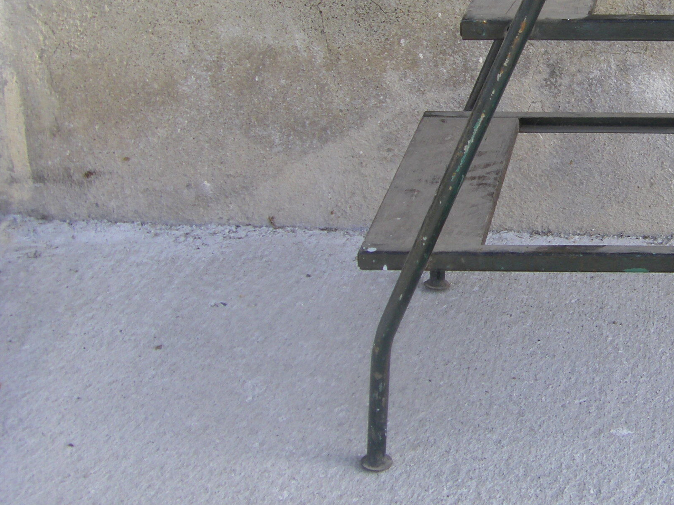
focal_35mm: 77
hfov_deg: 24.5
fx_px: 1499
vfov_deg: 19.0
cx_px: 632
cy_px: 145
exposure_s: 1/160
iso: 64
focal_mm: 6.3
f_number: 3.5
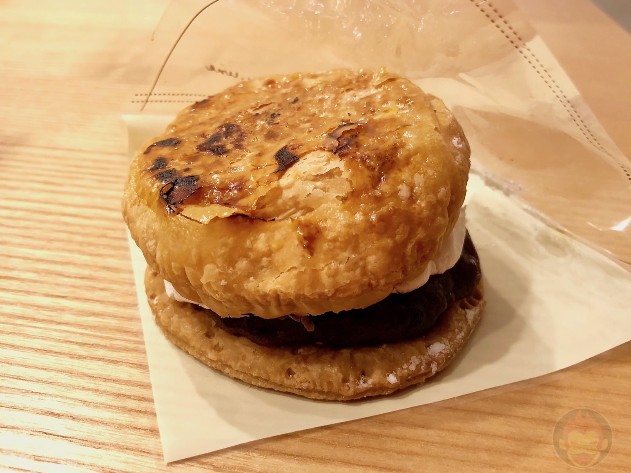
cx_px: 315
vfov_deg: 48.2
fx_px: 529
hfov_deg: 61.7
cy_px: 238
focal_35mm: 29
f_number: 1.8
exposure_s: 1/10
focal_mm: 4
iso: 100
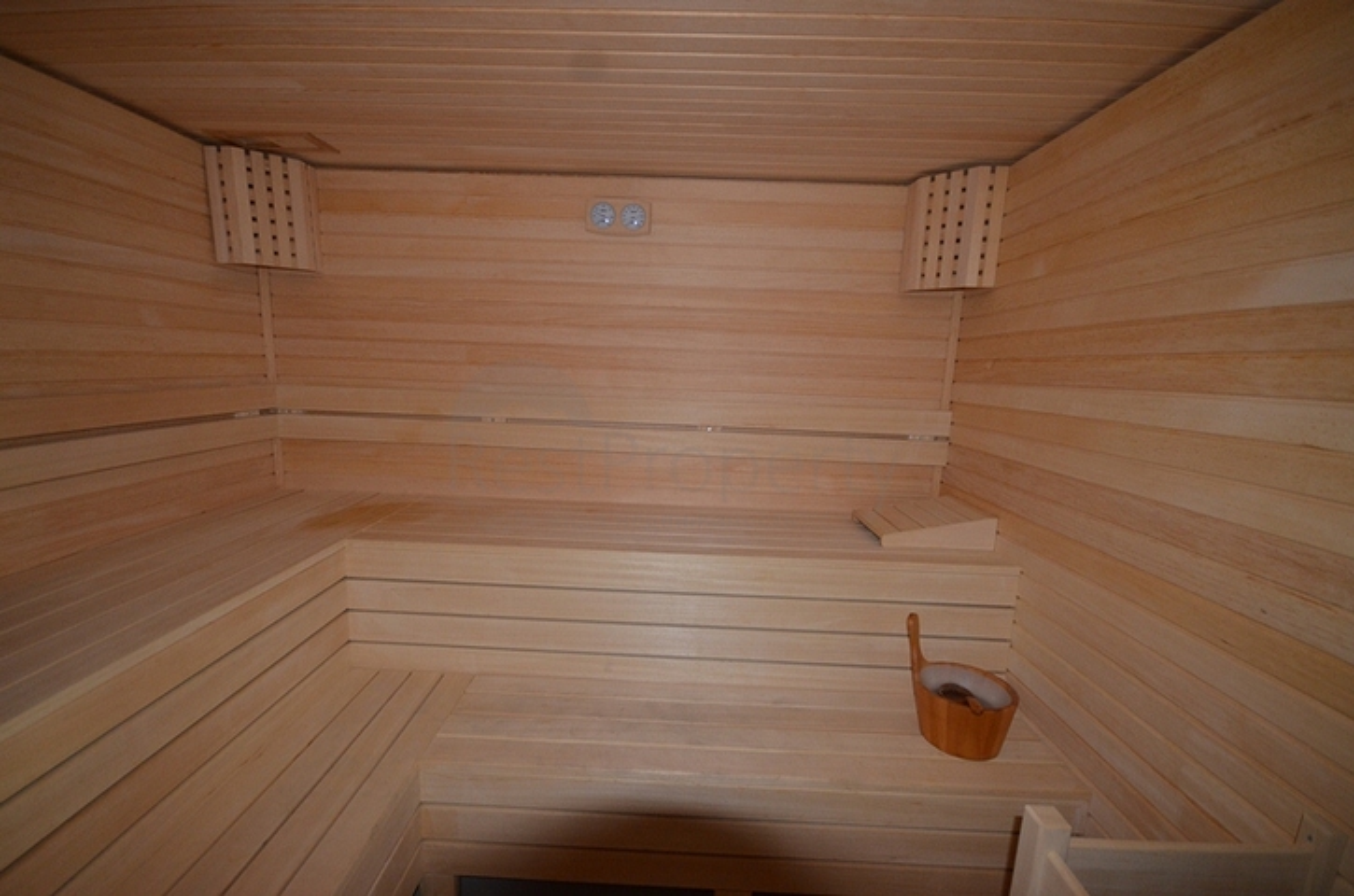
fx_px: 563
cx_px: 677
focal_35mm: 15
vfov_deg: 77.1
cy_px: 448
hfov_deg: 100.5
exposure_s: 1/60
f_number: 4
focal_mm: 10
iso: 800
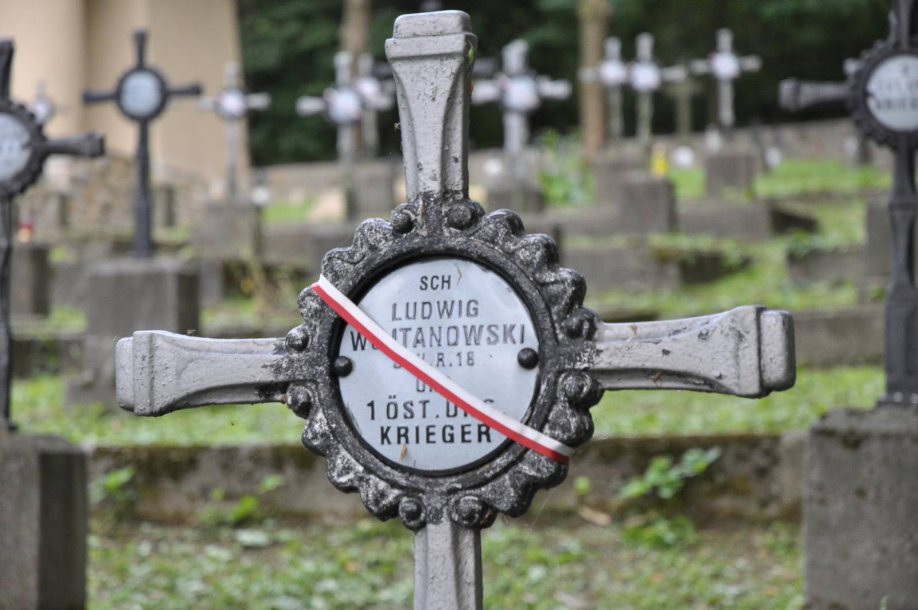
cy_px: 305
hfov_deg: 19.5
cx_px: 459
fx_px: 2674
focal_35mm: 105
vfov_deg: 13.0
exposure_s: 1/80
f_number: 4.5
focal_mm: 70
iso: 800
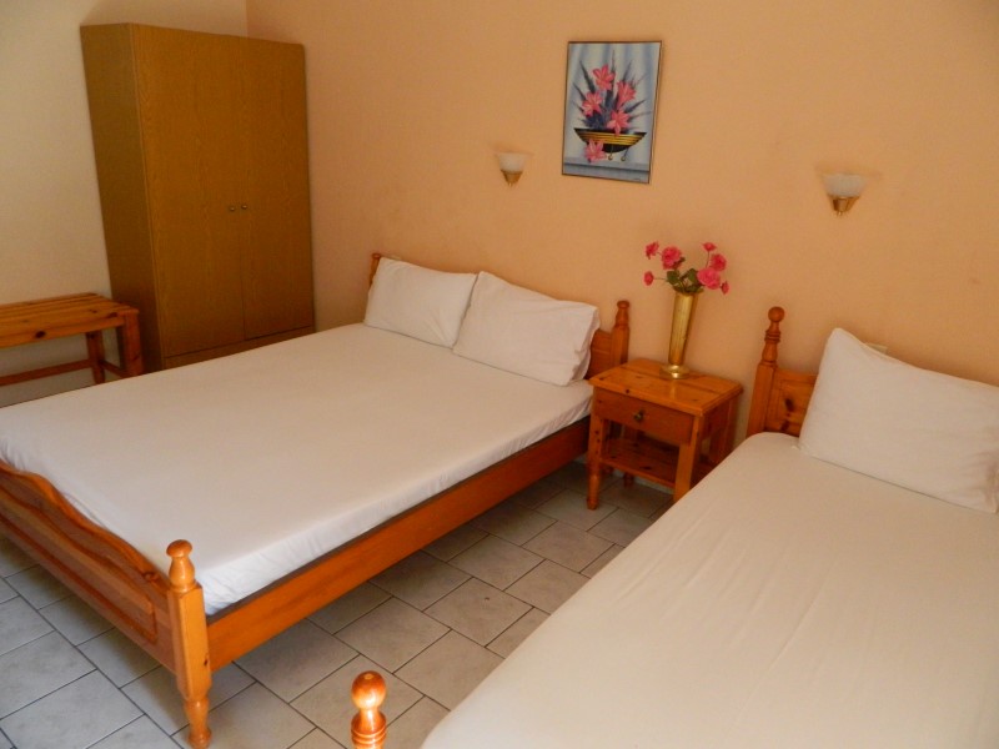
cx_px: 500
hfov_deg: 69.4
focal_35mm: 25
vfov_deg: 54.9
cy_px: 374
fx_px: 721
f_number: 3.1
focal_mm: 4.5
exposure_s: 1/60
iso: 400
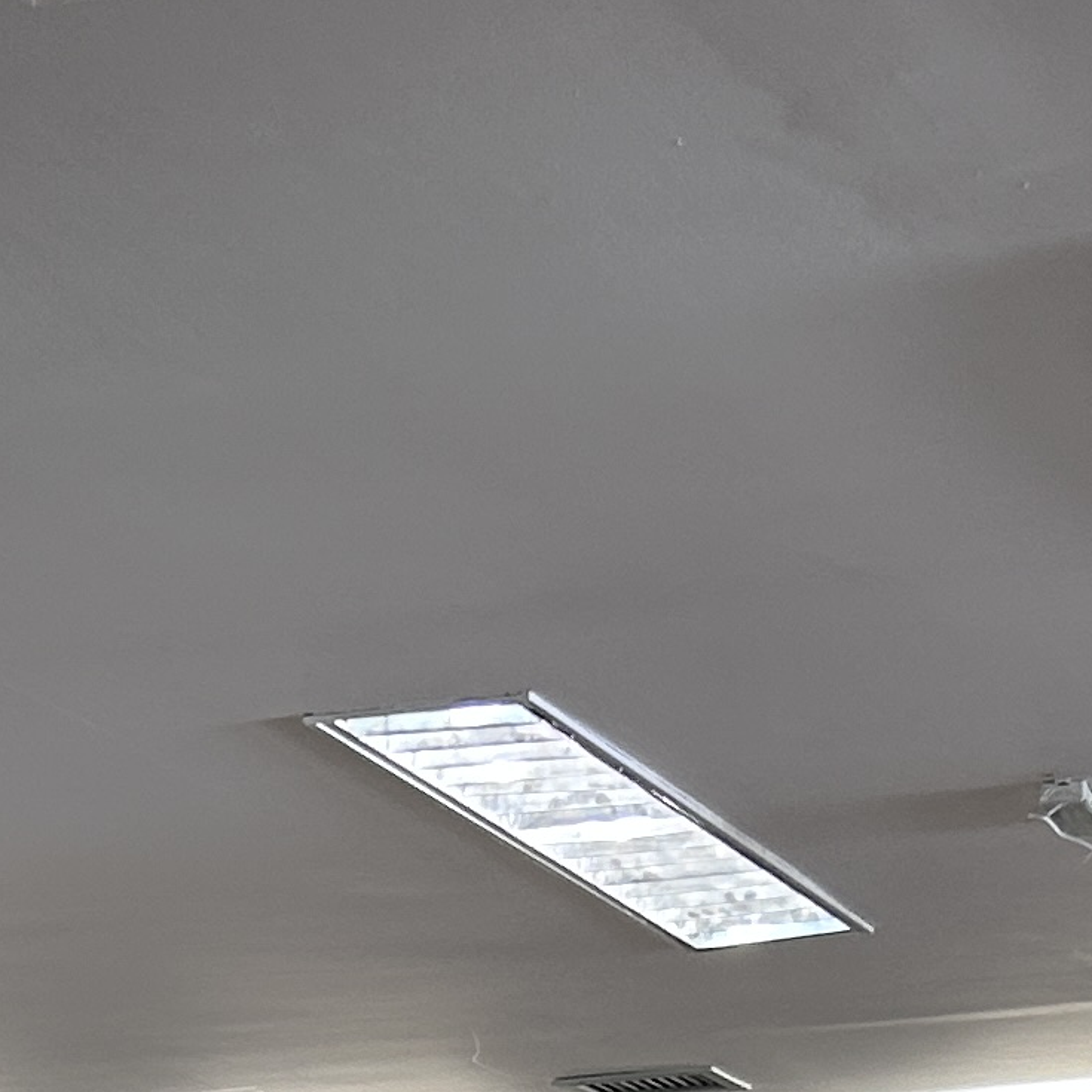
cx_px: 247
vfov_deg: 13.0
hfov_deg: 13.8
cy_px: 1680
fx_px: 4497
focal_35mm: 126
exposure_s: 1/60
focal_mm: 5.7
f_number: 1.5
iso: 100
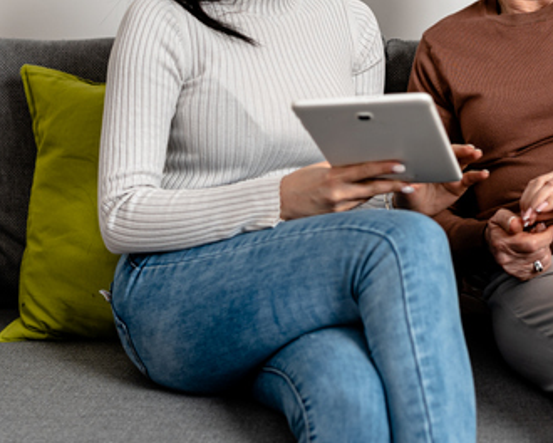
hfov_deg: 26.3
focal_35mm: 72
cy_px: 43
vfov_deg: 20.8
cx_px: 355
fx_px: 1178
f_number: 2
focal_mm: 35
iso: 320
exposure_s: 1/250
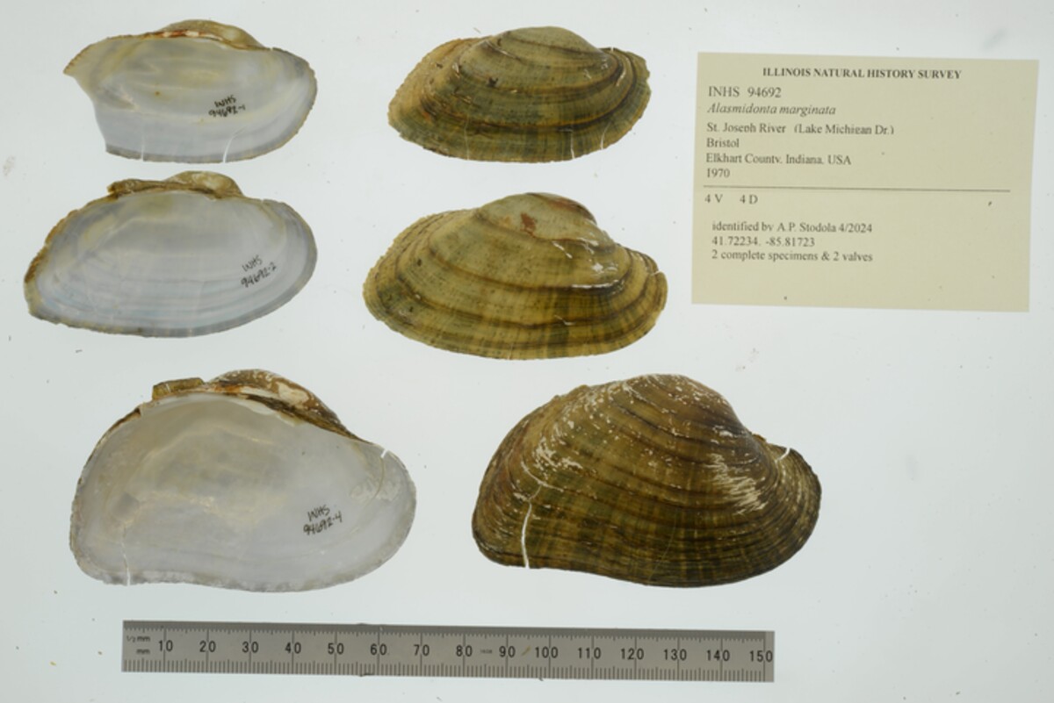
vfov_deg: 22.6
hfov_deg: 33.4
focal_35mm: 60
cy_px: 352
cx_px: 527
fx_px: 1757
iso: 100
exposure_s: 1/10
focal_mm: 60
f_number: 32
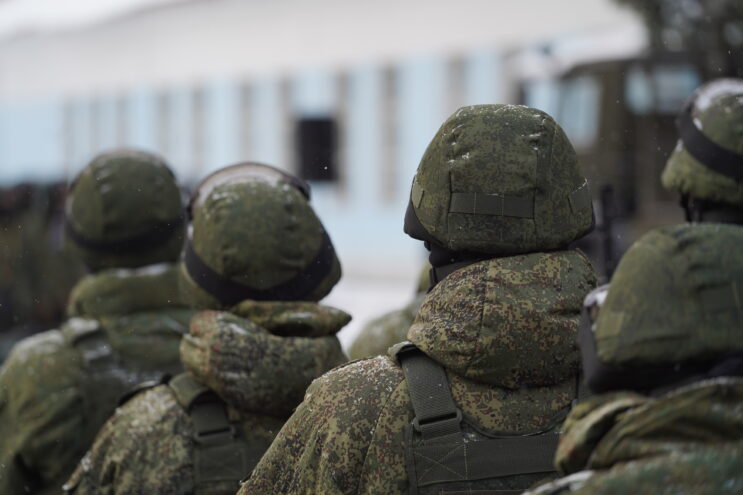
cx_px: 372
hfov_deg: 12.2
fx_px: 3466
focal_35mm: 168
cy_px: 248
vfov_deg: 8.2
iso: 250
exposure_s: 1/320
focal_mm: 168
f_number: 4
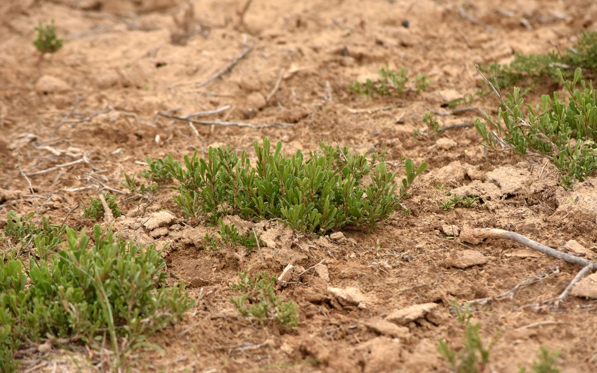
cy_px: 189
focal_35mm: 192
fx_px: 3116
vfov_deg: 6.9
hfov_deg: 10.9
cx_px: 298
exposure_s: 1/800
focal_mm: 125
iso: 250
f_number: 7.1
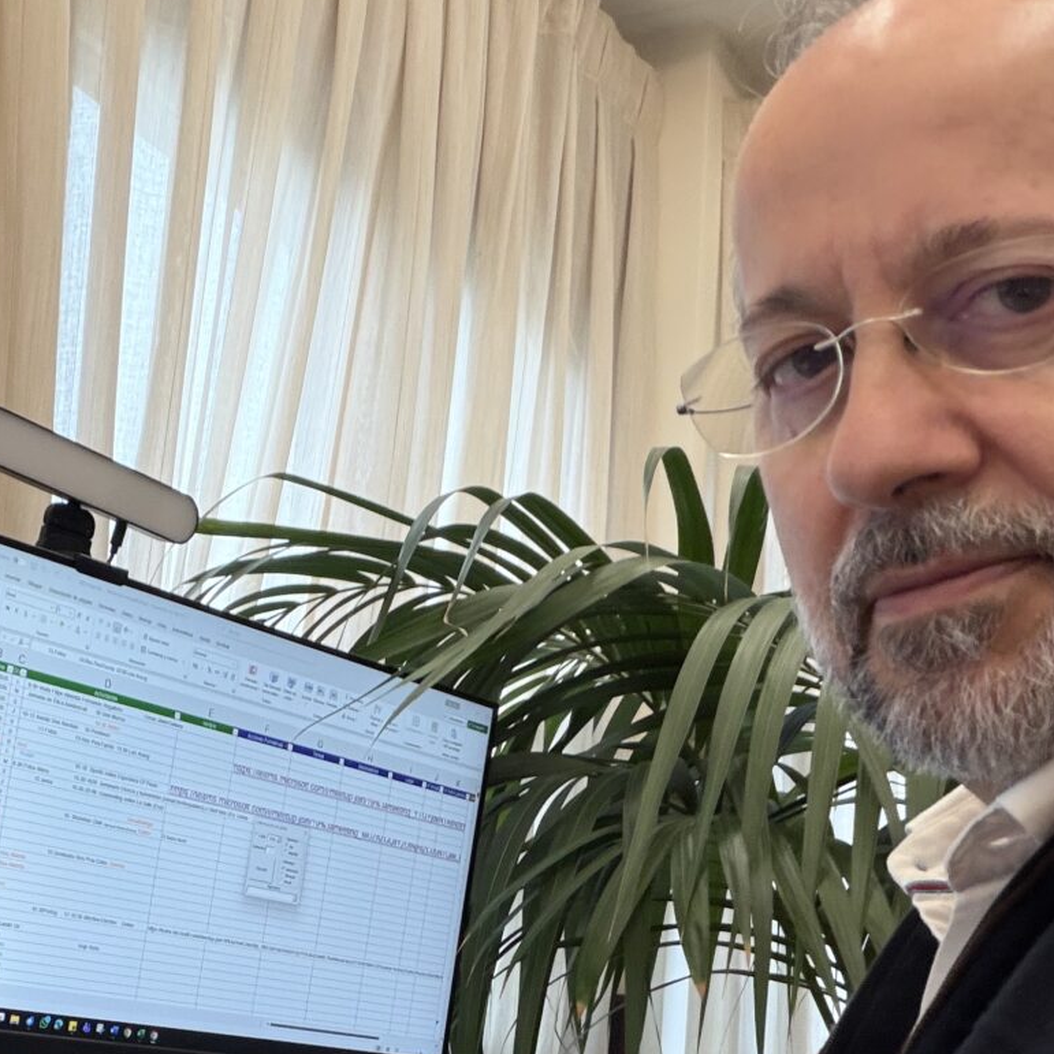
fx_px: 1895
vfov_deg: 30.0
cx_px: 258
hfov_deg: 30.5
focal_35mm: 55
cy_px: 912
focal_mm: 2.71
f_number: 1.9
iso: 125
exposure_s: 1/60
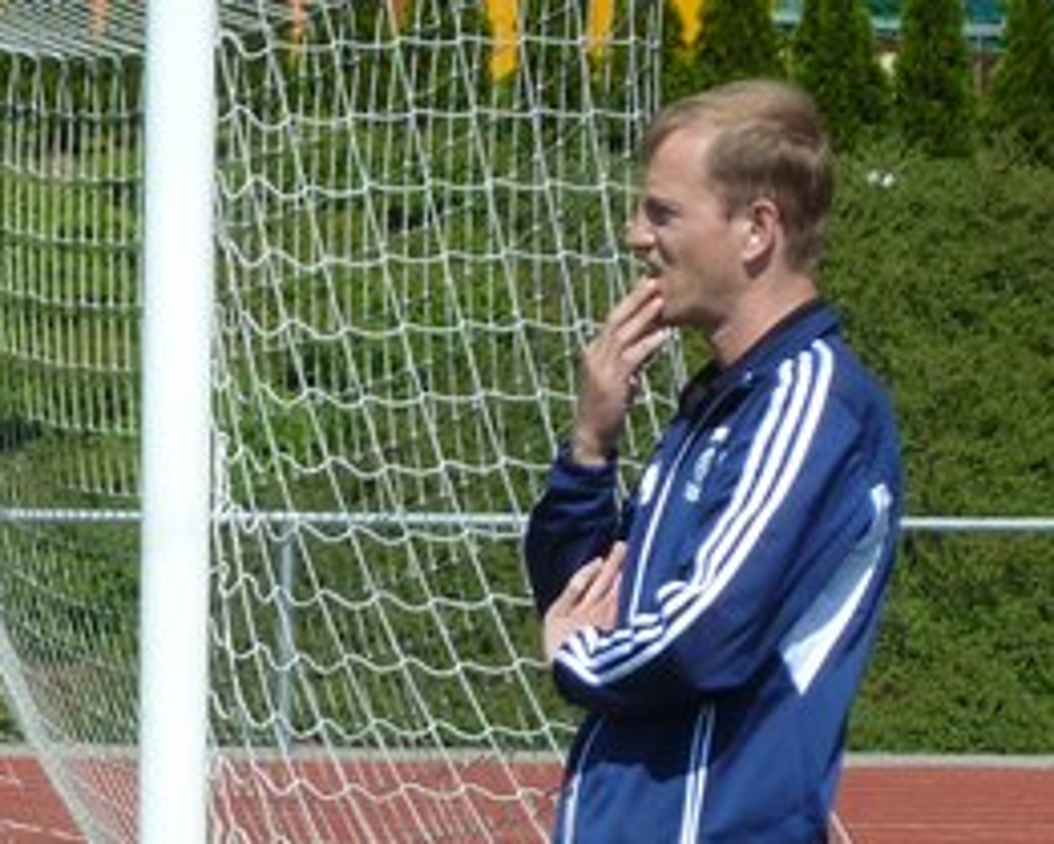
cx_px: -166
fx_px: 19785
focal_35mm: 634
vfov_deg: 2.4
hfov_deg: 3.0
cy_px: 999
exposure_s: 1/400
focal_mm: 39.7
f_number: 5
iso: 80
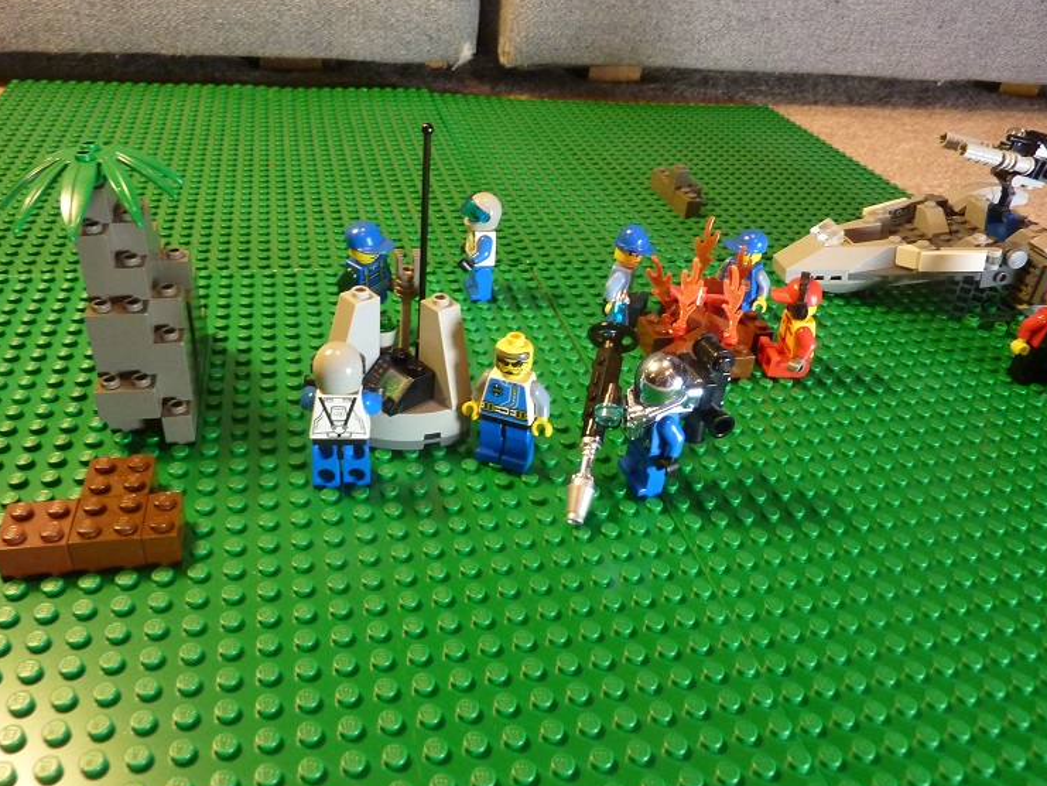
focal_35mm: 27
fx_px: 817
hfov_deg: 65.3
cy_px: 389
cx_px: 516
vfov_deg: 51.4
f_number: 3.3
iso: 400
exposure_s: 1/30
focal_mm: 4.1
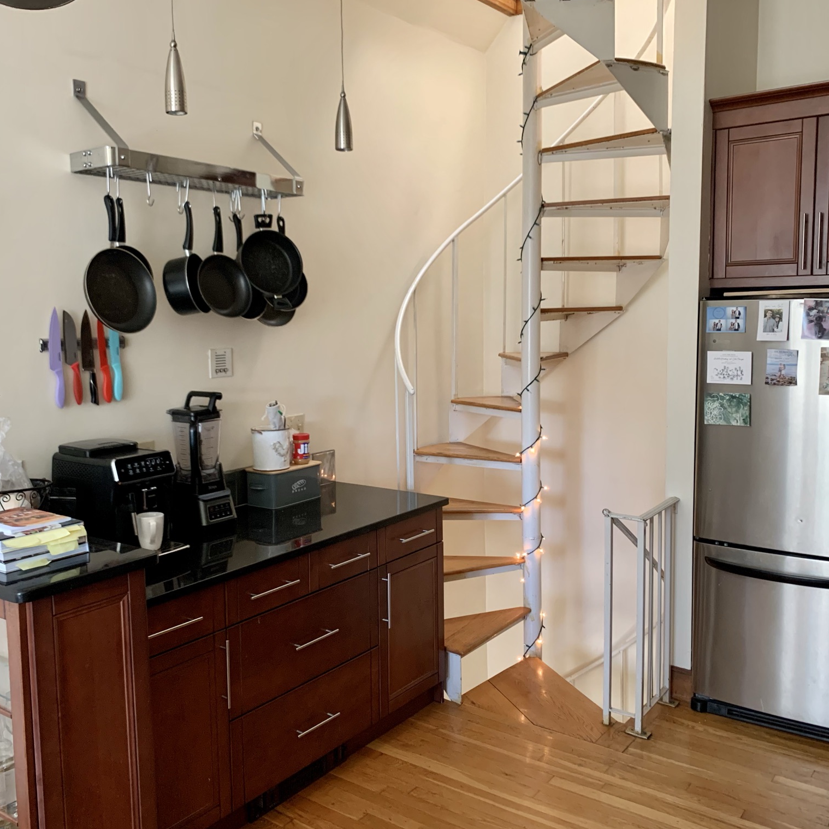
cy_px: 415
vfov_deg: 52.5
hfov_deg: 52.5
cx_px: 394
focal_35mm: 31
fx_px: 840
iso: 200
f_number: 1.8
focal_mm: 4.25
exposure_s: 1/60
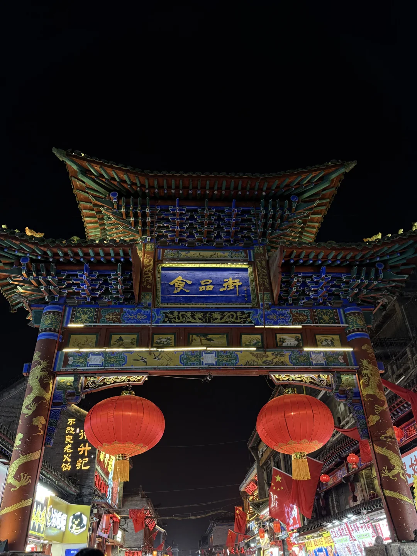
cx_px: 208
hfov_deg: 56.8
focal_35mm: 24
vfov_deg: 71.6
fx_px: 385
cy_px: 278
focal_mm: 6.76
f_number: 1.78
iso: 125
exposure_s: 1/50
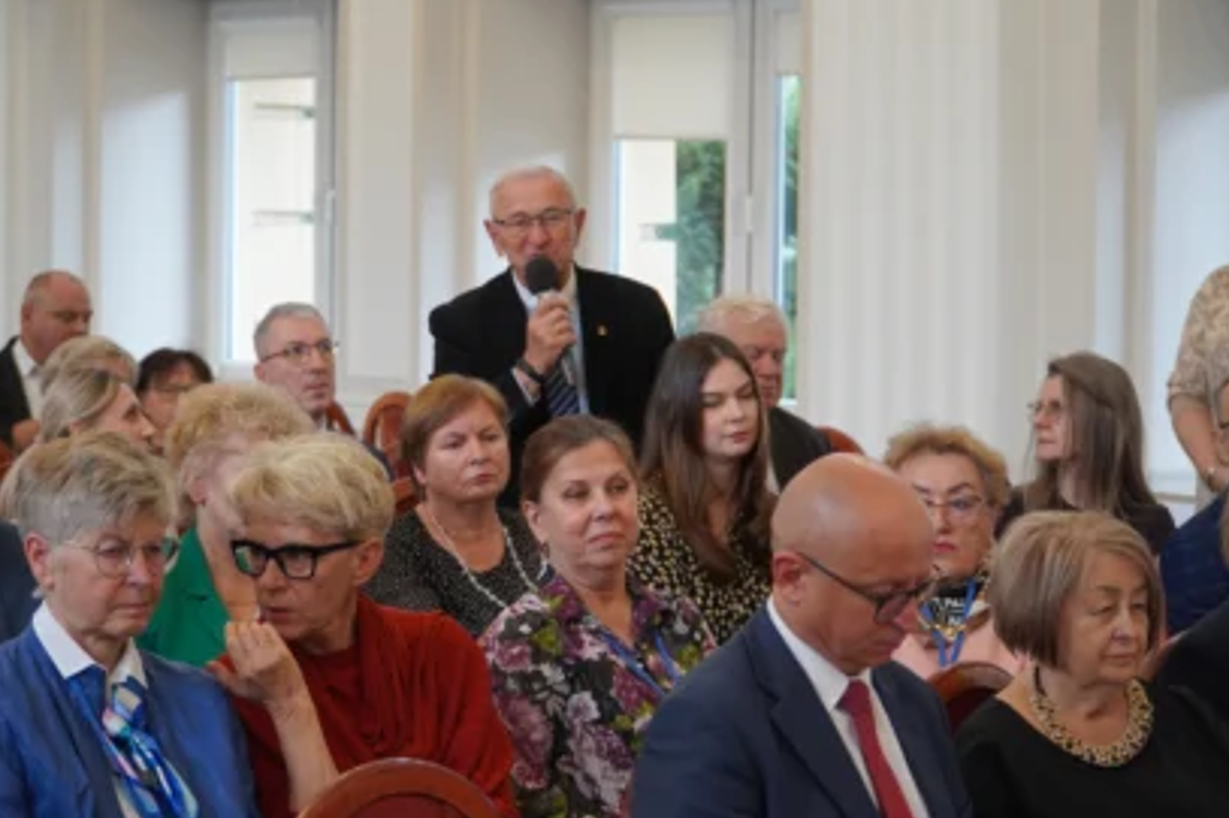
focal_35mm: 95
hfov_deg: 21.6
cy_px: 426
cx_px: 556
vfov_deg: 14.5
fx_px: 3226
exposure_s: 1/160
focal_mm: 57
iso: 1600
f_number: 4
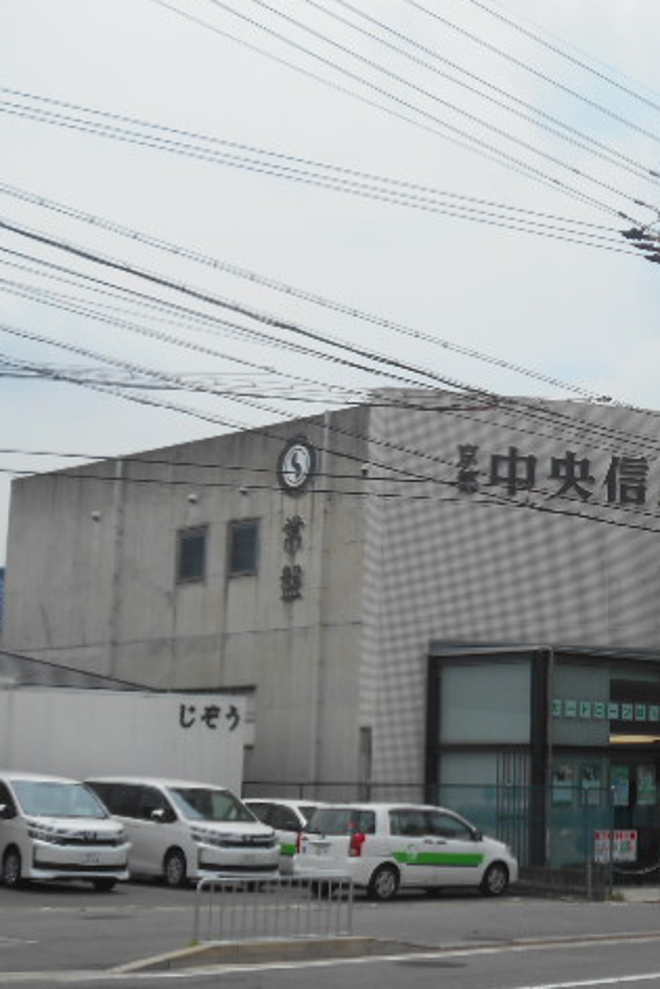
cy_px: 492
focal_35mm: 62
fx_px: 1704
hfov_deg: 21.4
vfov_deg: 32.4
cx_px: 595
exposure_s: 1/1000
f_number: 4.2
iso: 80
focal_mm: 7.7
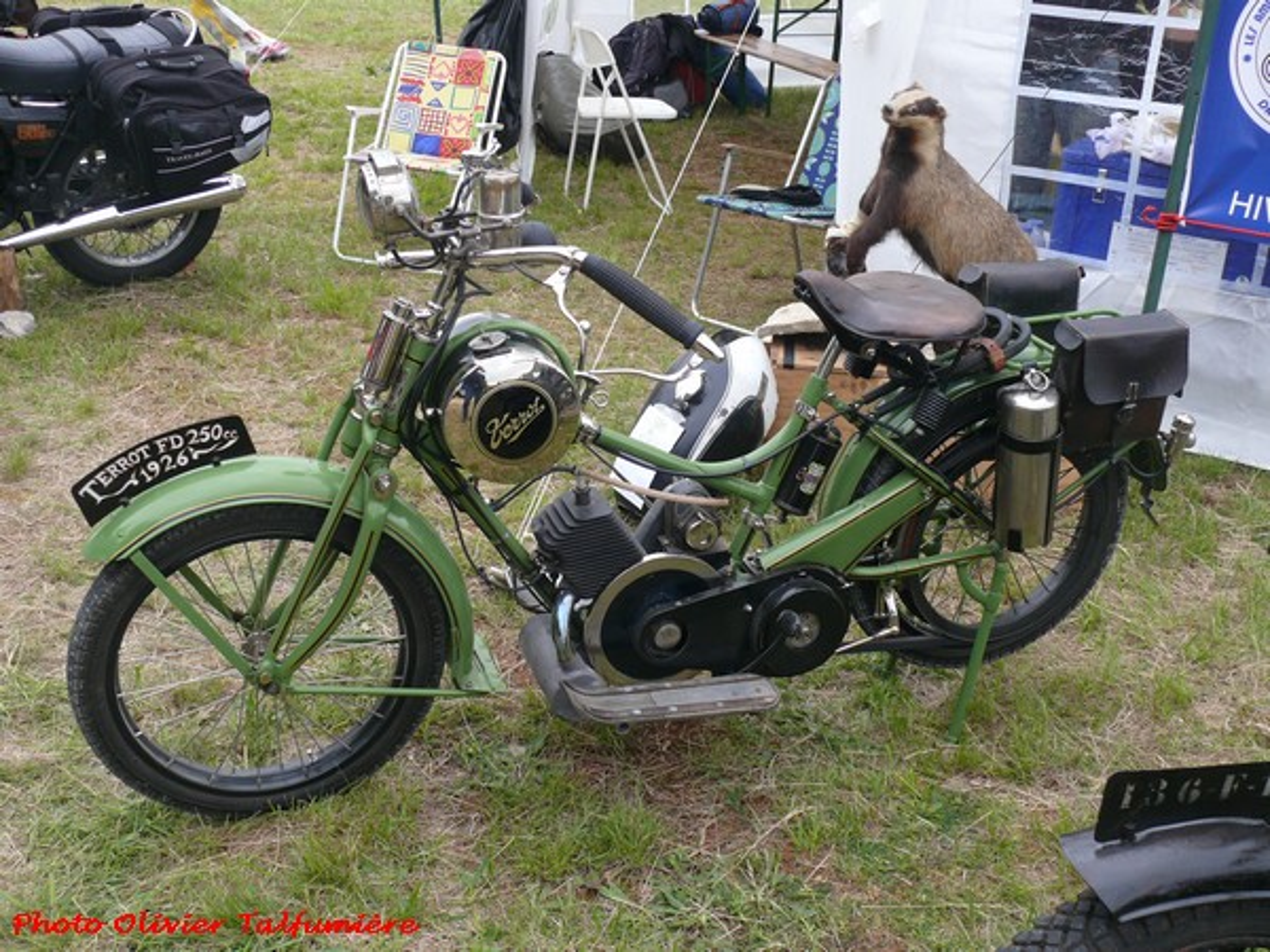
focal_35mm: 40
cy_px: 476
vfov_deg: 36.0
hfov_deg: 46.8
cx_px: 635
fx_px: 1468
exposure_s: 1/100
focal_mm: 8
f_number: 3.6
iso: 100
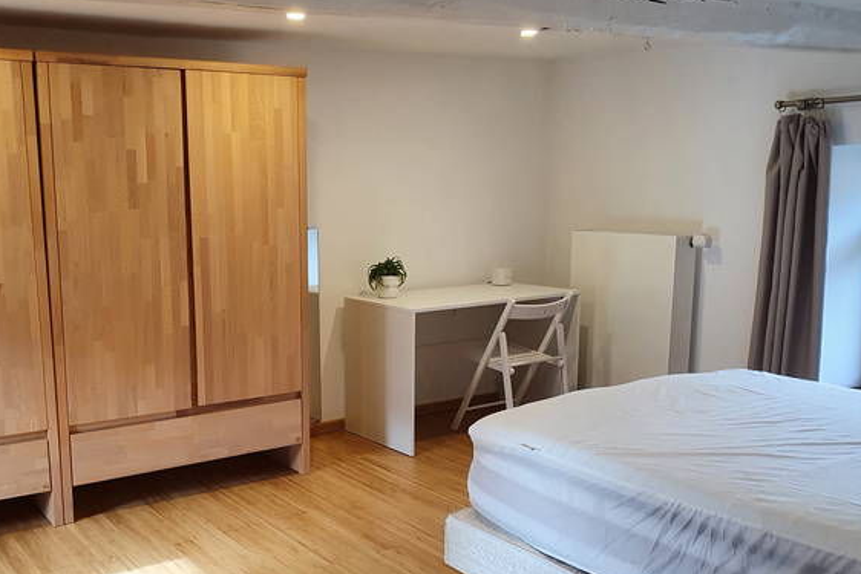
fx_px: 909
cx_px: 352
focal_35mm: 38
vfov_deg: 34.9
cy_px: 346
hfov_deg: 50.4
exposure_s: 1/100
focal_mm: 4.32
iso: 200
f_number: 2.4
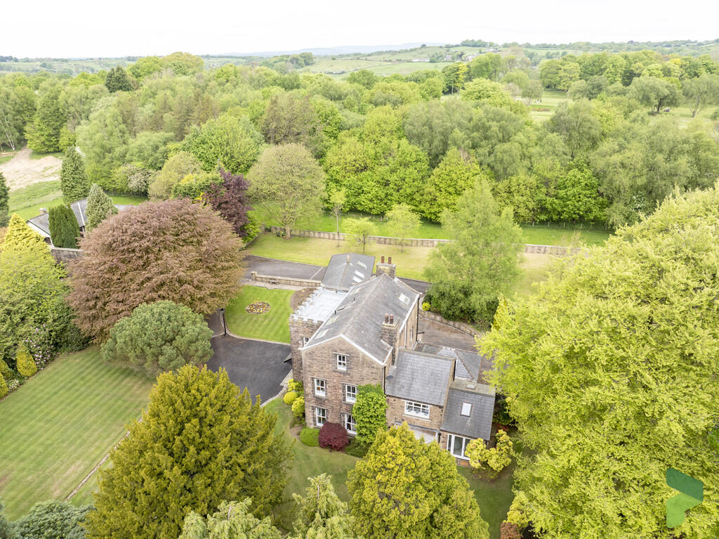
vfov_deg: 56.8
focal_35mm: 24
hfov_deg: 71.6
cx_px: 360
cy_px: 270
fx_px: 498
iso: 100
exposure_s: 1/240
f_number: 3.2
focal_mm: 12.29
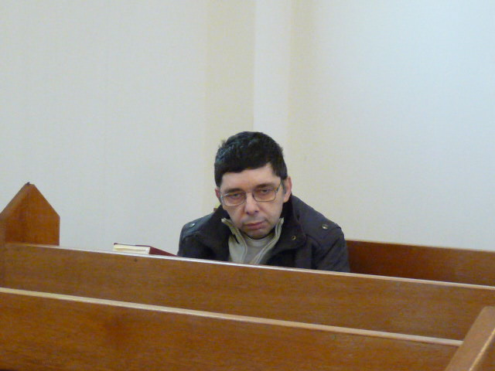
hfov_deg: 14.3
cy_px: 186
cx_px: 248
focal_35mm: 138
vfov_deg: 10.7
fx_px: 1973
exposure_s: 1/30
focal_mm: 13.8
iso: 800
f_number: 3.4
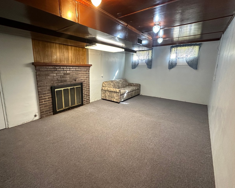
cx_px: 101
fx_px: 118
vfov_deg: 76.9
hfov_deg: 89.1
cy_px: 91
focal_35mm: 17
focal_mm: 2.22
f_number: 2.2
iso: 320
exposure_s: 1/60
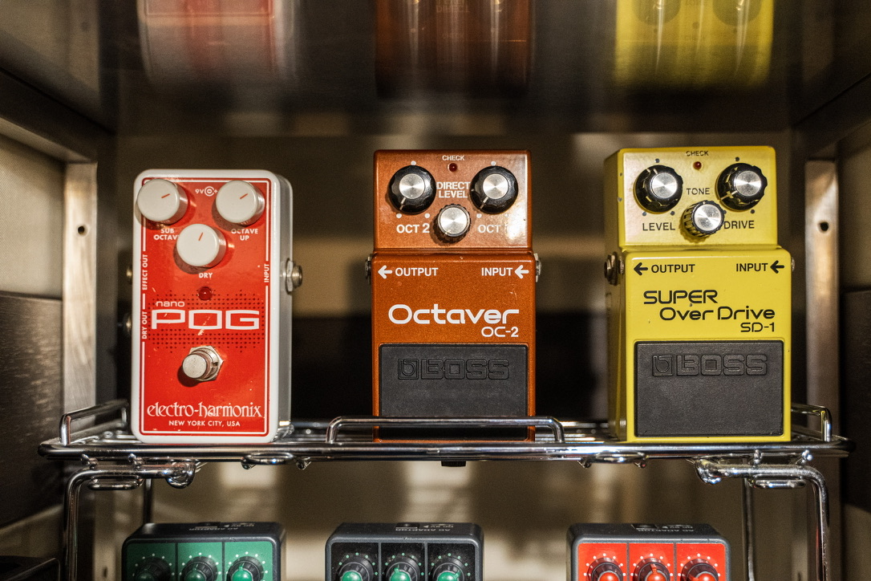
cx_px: 436
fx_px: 1161
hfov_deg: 41.1
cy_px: 290
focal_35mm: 48
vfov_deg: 28.1
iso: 4000
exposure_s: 1/250
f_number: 2.8
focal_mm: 32
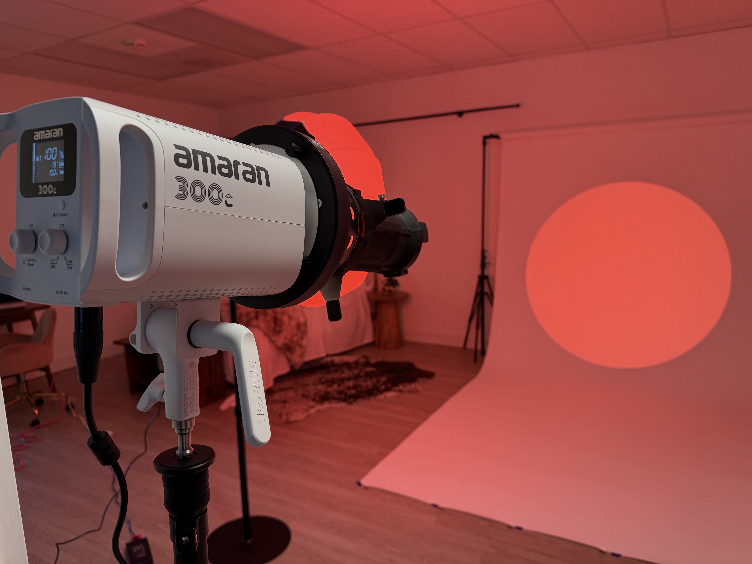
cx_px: 376
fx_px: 521
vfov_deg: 56.8
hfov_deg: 71.6
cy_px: 282
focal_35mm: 24
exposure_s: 1/60
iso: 125
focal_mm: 6.76
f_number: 1.78
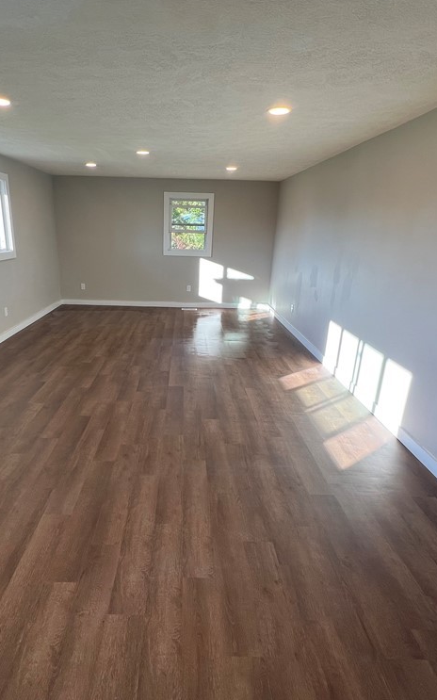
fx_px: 362
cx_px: 186
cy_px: 355
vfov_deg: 88.0
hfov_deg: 61.9
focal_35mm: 19
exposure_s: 1/120
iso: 50
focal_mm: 1.57
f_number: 1.8
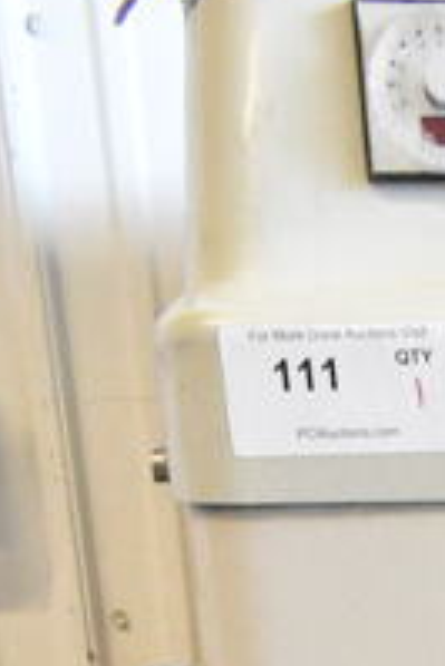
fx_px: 2295
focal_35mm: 124
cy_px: 1424
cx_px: 880
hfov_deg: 10.2
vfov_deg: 13.5
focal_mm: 18
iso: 6400
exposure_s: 1/200
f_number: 7.1
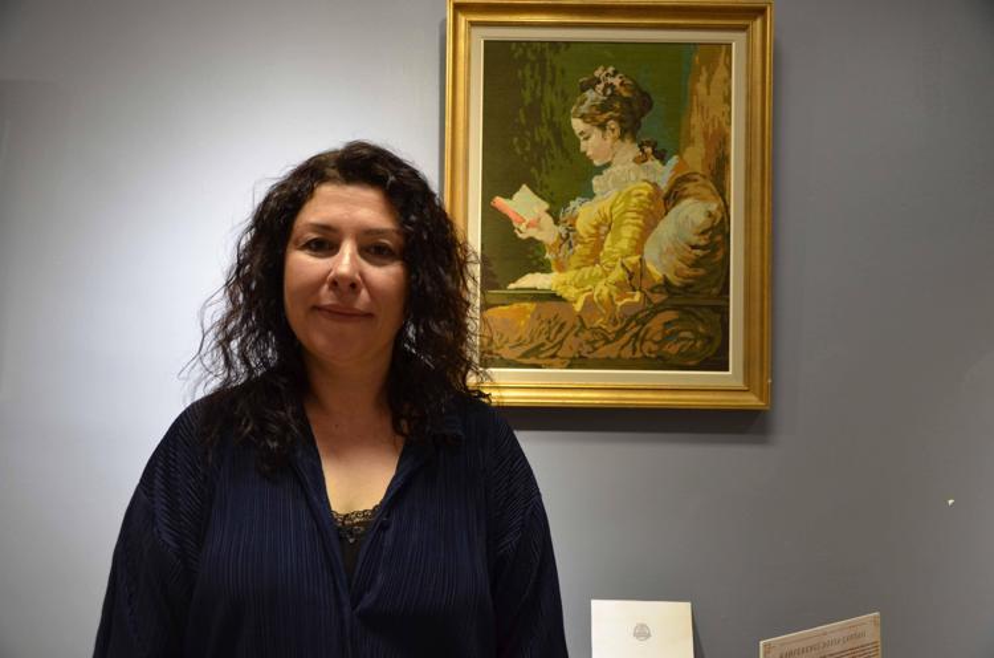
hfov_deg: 53.2
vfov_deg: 36.7
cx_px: 497
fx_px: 991
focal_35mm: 36
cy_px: 329
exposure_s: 1/40
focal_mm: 24
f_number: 3.8
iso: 800
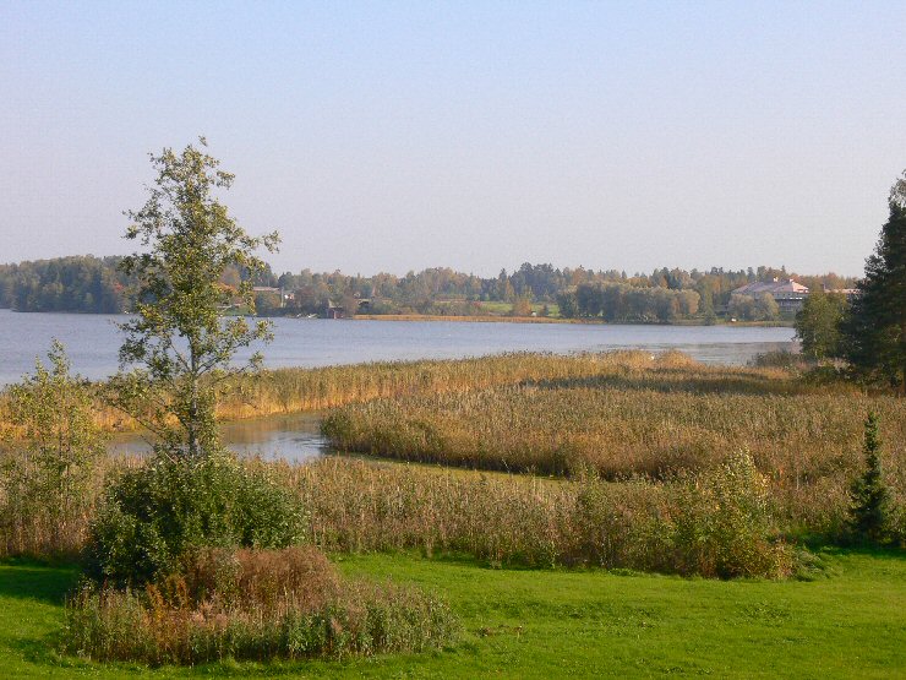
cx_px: 453
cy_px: 340
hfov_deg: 31.7
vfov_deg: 24.0
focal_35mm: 61
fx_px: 1597
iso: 80
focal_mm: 10.1
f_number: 7.5
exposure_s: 1/125
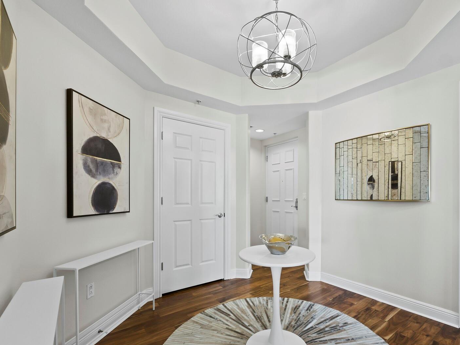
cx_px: 251
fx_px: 213
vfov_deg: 77.9
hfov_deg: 94.2
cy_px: 192
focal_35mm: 16
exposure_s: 1/1.67
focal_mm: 7
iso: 400
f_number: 11
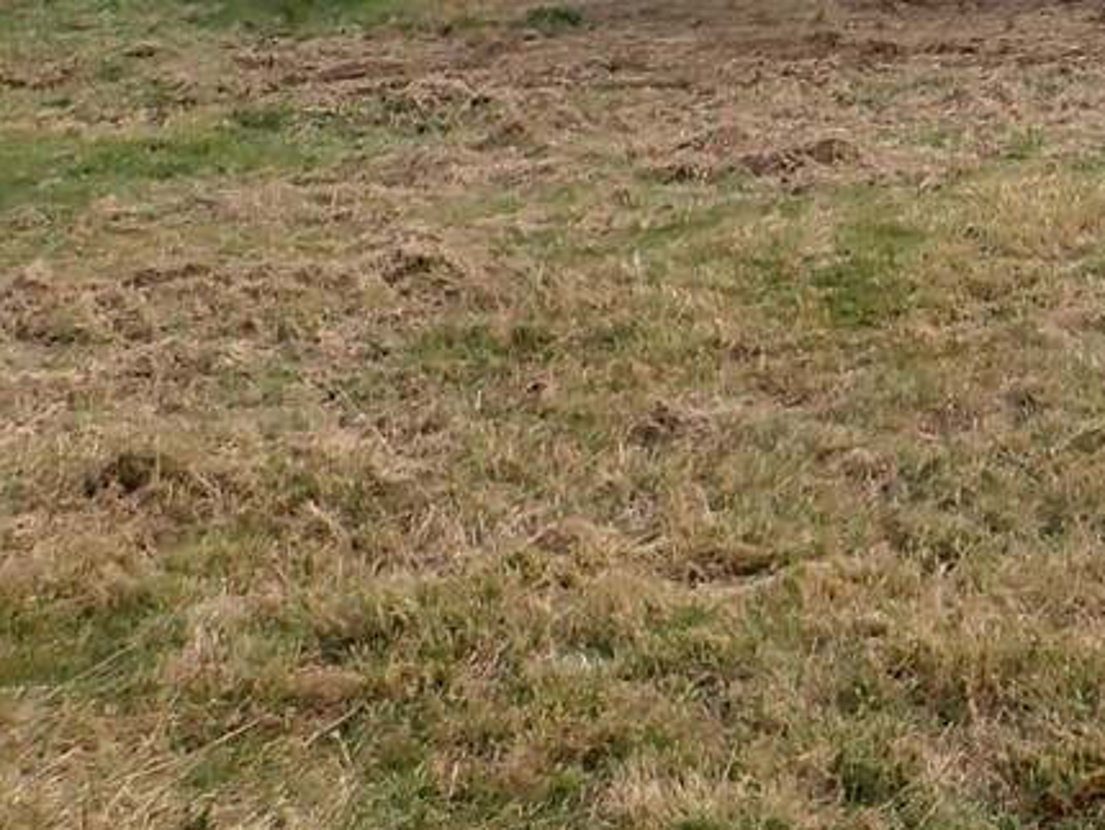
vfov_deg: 14.9
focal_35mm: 93
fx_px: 2970
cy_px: -370
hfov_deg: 18.2
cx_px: 1760
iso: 100
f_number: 2.8
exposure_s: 1/320
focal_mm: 4.5
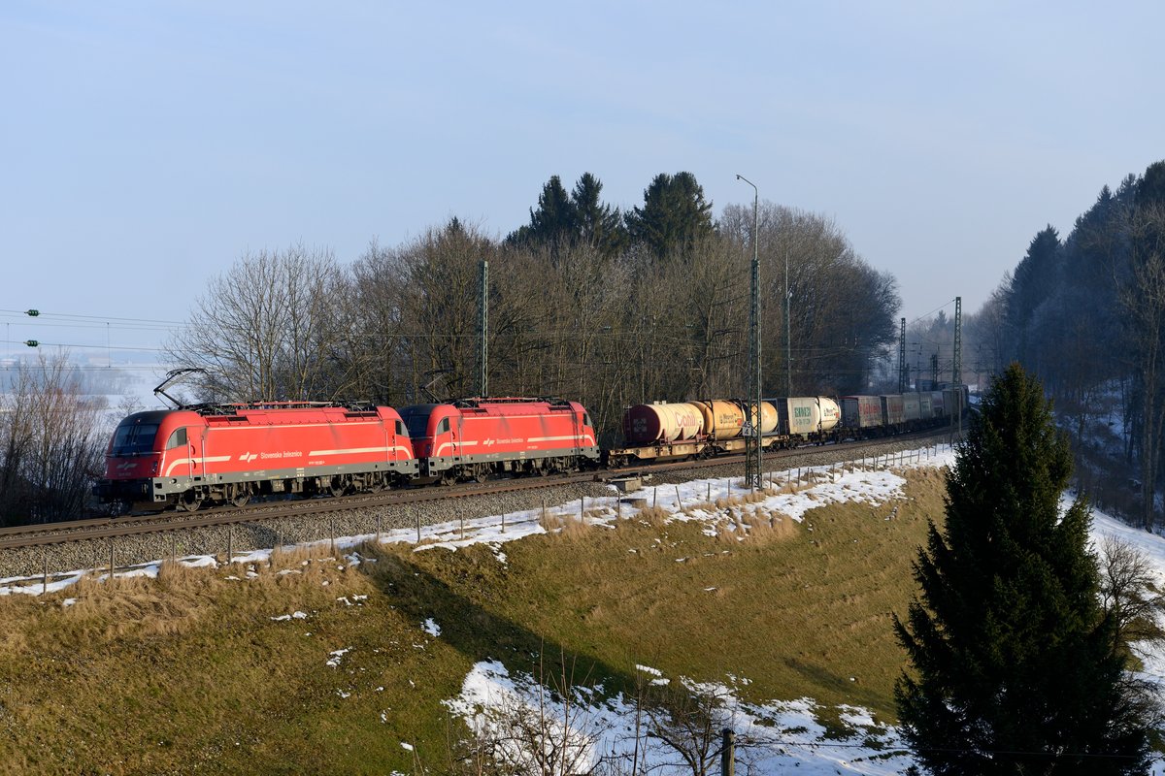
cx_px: 582
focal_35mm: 60
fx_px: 1942
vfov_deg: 22.6
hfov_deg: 33.4
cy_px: 388
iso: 400
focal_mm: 60
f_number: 6.3
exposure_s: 1/1600
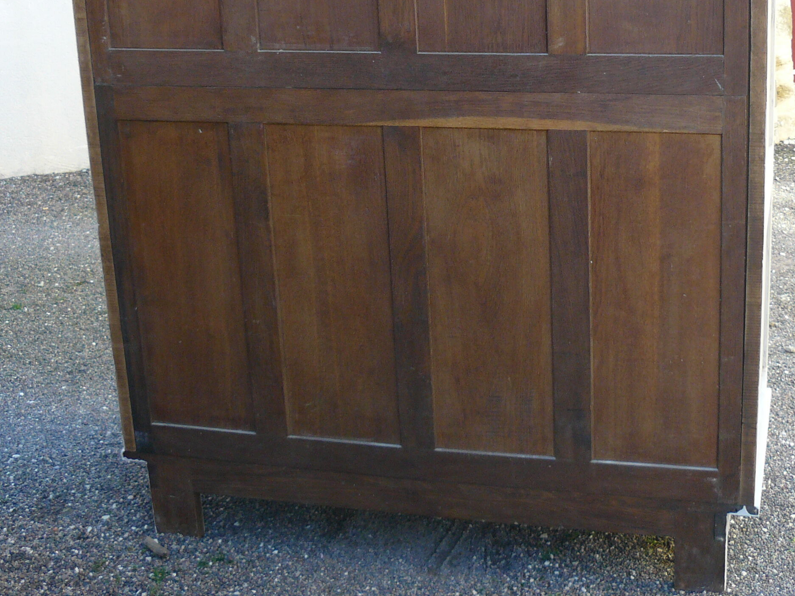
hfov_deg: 32.5
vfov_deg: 24.4
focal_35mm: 59
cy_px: 116
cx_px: 509
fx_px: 1355
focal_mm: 6
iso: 100
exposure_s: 1/80
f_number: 2.8
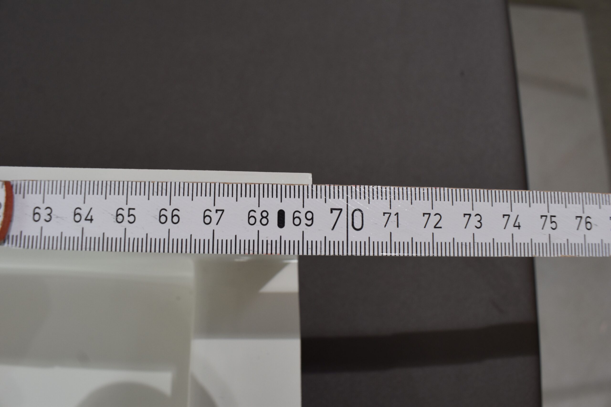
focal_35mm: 27
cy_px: 204
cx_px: 306
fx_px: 458
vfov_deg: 47.9
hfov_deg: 67.4
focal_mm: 18
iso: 400
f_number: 8
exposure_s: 1/60
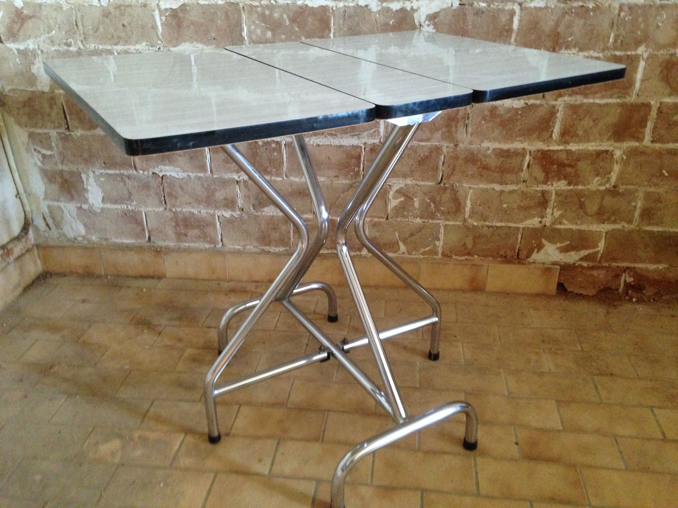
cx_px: 339
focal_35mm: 33
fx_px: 646
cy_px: 254
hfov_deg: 55.4
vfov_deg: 42.9
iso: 400
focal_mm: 4.12
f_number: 2.4
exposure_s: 1/15
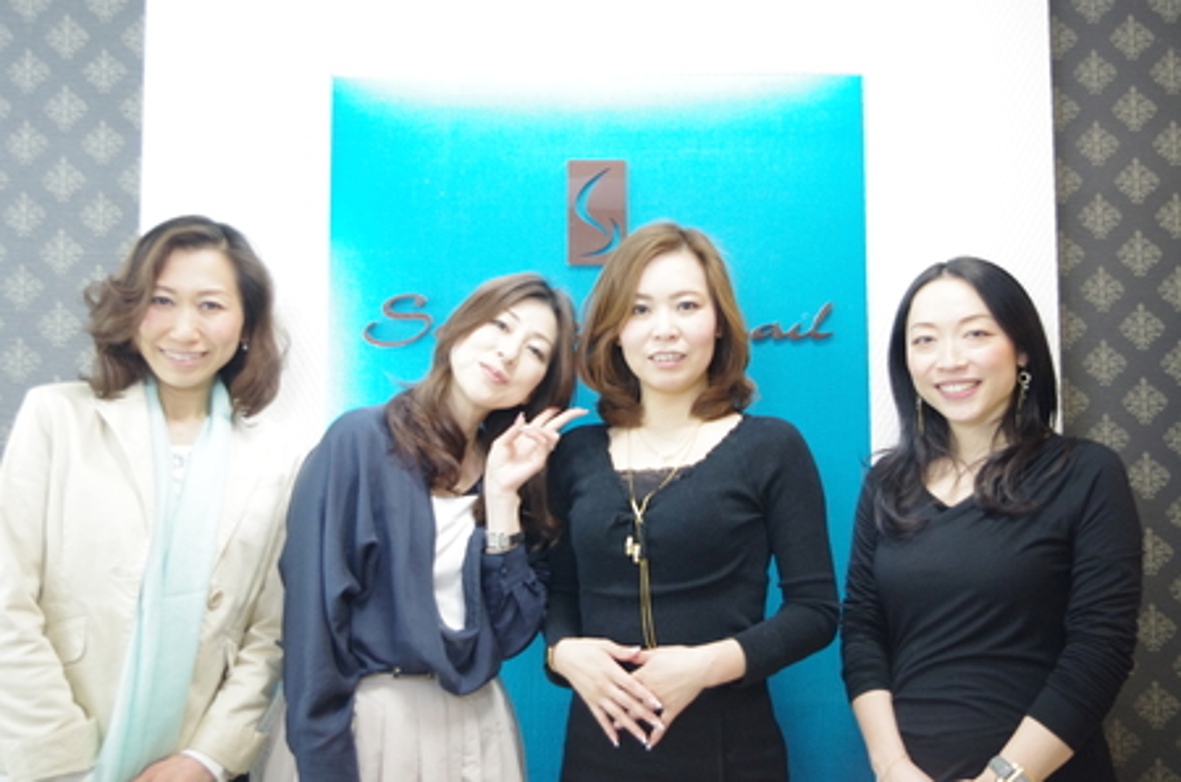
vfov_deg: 42.1
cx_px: 590
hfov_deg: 60.4
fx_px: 1015
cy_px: 391
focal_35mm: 31
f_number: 4
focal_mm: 21.25
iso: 1600
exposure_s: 1/30
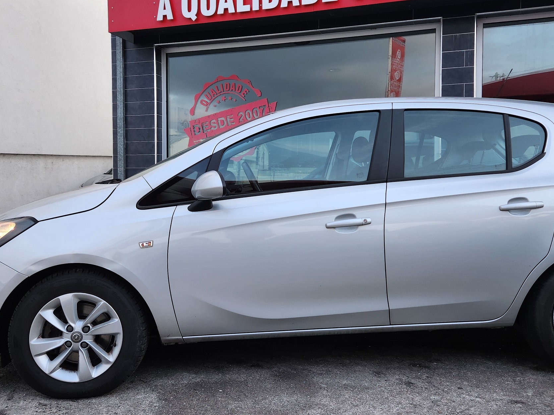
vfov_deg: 42.9
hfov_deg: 55.3
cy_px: 192
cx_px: 294
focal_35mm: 33
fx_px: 528
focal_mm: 5.4
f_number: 1.8
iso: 125
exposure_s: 1/180
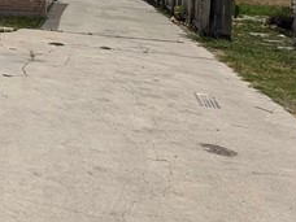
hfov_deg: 24.9
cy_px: -68
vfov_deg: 21.1
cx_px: -126
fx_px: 539
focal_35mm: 63
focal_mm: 2.22
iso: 50
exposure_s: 1/6494
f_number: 2.2
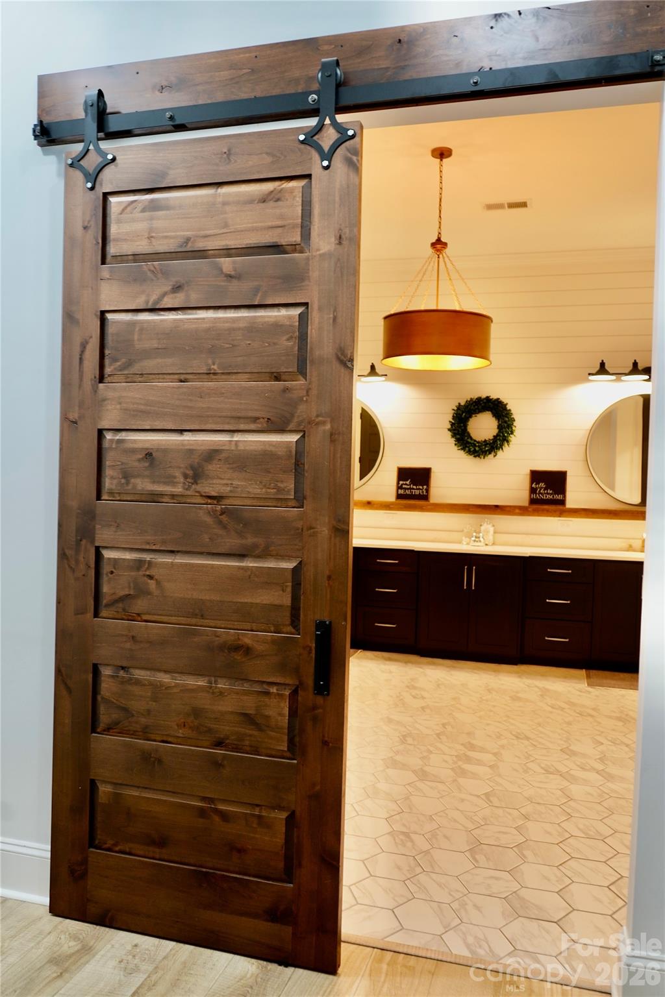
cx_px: 332
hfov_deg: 45.0
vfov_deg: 63.7
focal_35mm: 29
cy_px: 498
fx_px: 803
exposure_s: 1/30
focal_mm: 29
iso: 400
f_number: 3.5
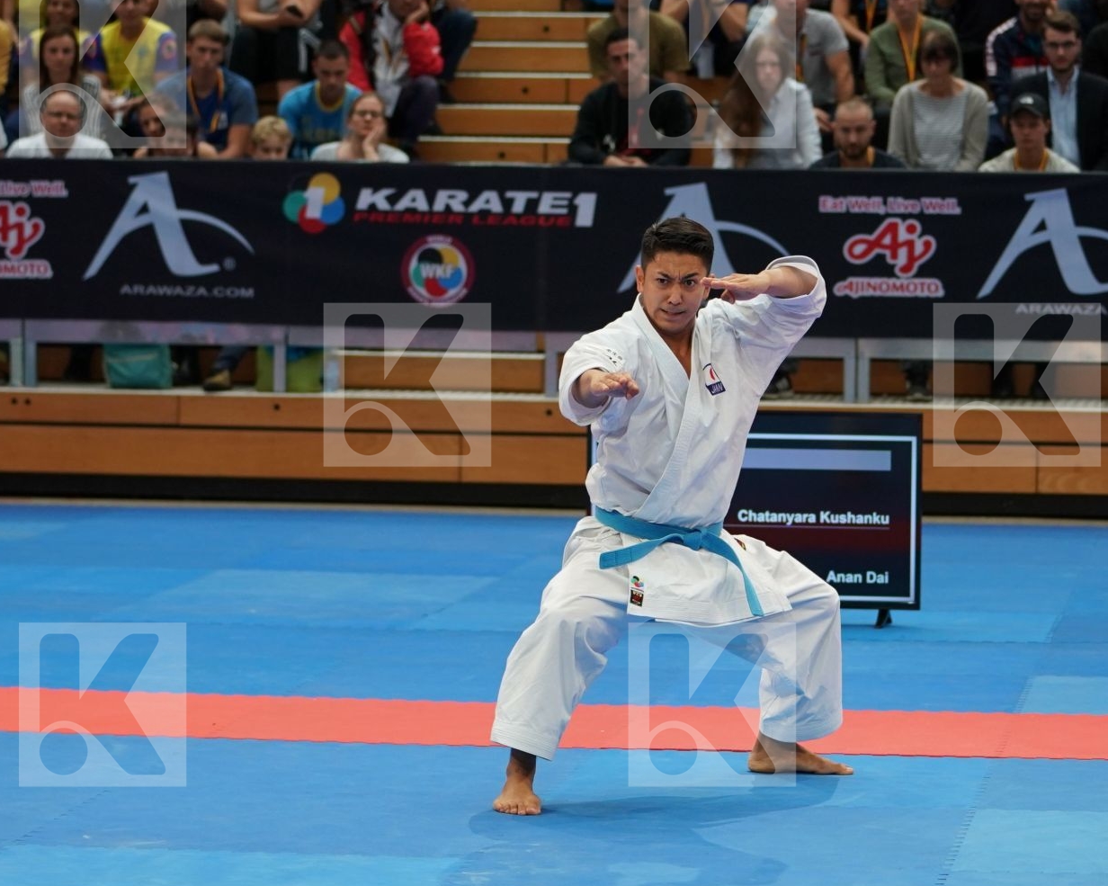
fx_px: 4721
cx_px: 712
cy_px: 385
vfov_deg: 10.7
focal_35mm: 144
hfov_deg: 13.4
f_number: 2.8
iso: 800
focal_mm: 70
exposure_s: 1/500
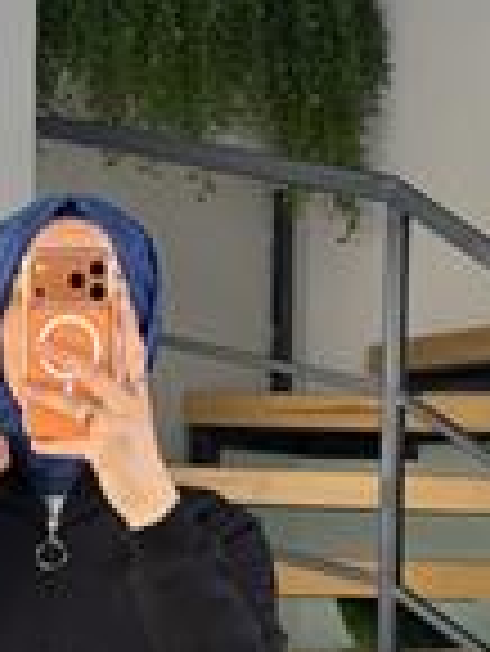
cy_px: 663
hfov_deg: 10.8
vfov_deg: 14.2
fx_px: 2582
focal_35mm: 137
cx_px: 49
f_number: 1.78
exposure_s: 1/198
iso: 50
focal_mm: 6.76
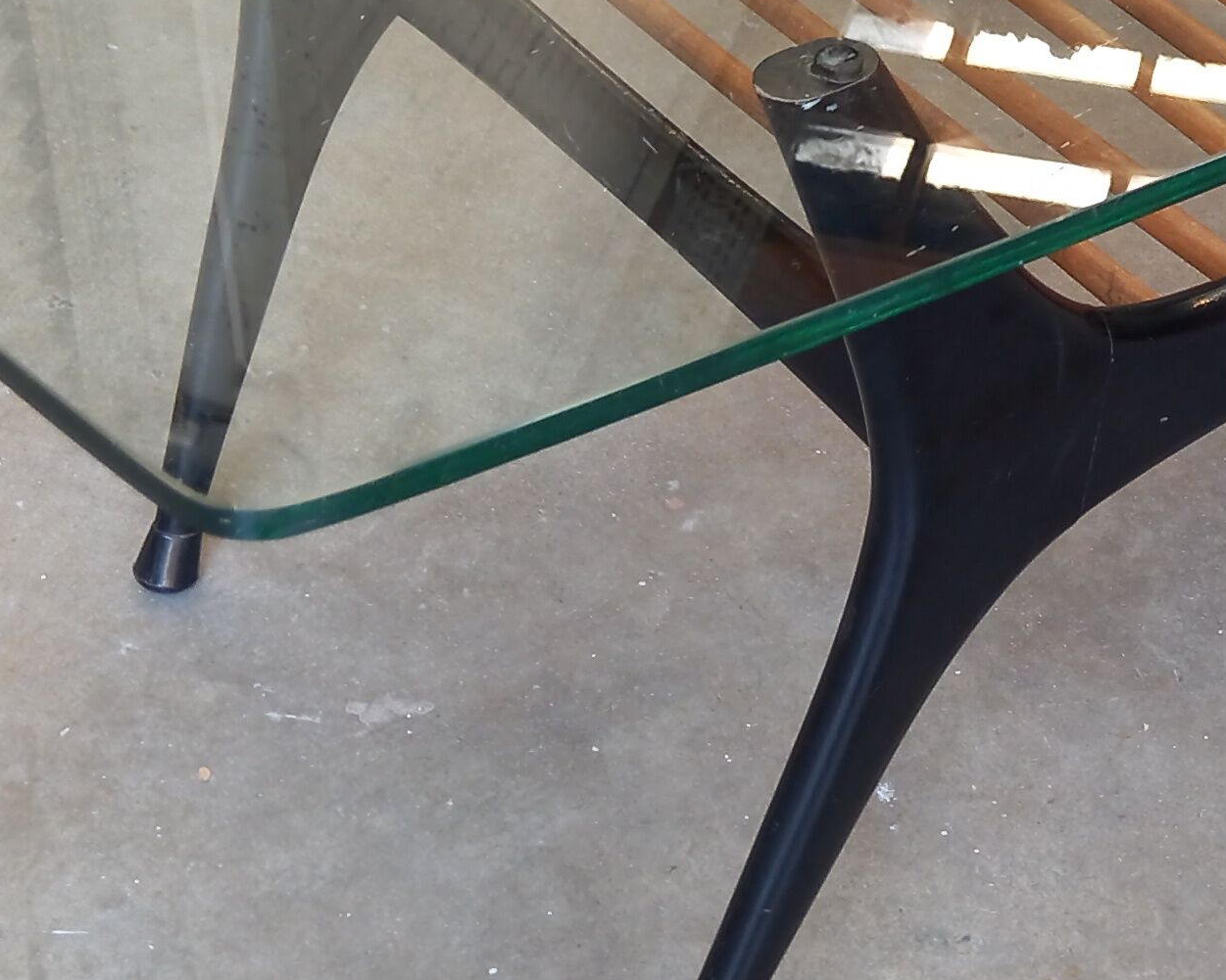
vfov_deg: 19.6
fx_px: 2830
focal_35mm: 78
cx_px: 1047
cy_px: 406
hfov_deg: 23.9
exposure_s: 1/50
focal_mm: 4.6
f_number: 2
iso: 80
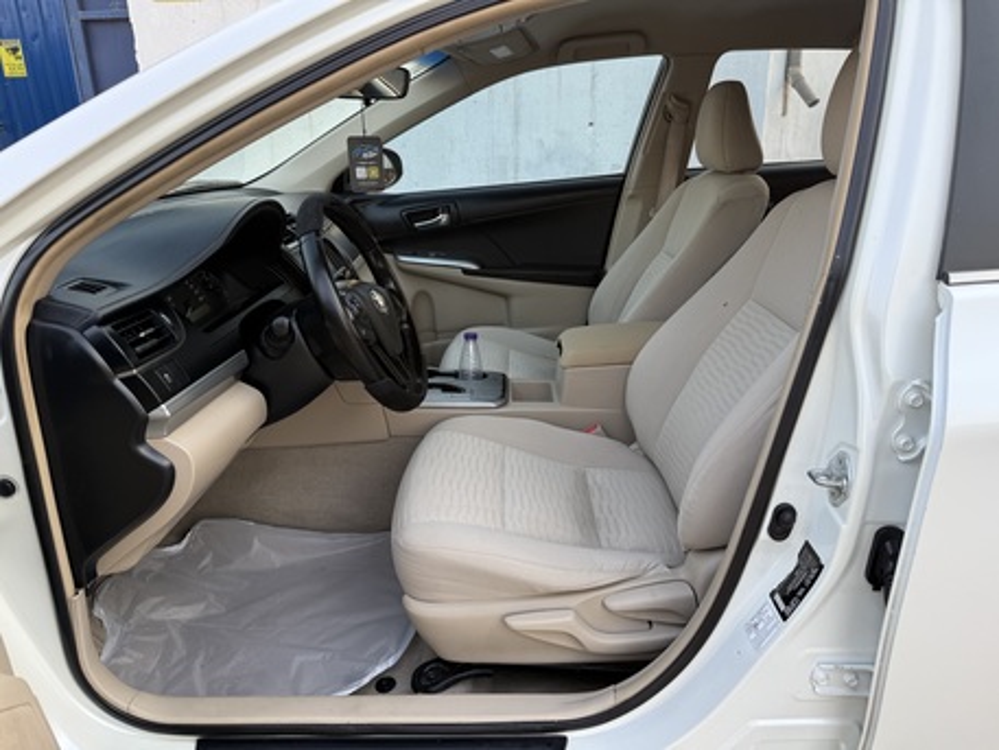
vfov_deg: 56.8
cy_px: 375
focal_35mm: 24
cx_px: 500
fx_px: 693
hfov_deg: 71.6
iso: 80
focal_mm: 6.76
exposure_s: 1/265
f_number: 1.78
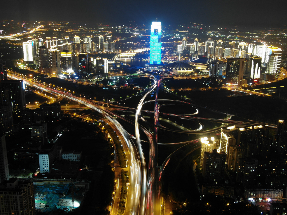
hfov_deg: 49.0
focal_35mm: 38
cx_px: 147
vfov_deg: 37.7
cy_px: 105
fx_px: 315
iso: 100
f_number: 3.4
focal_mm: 6.35
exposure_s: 3
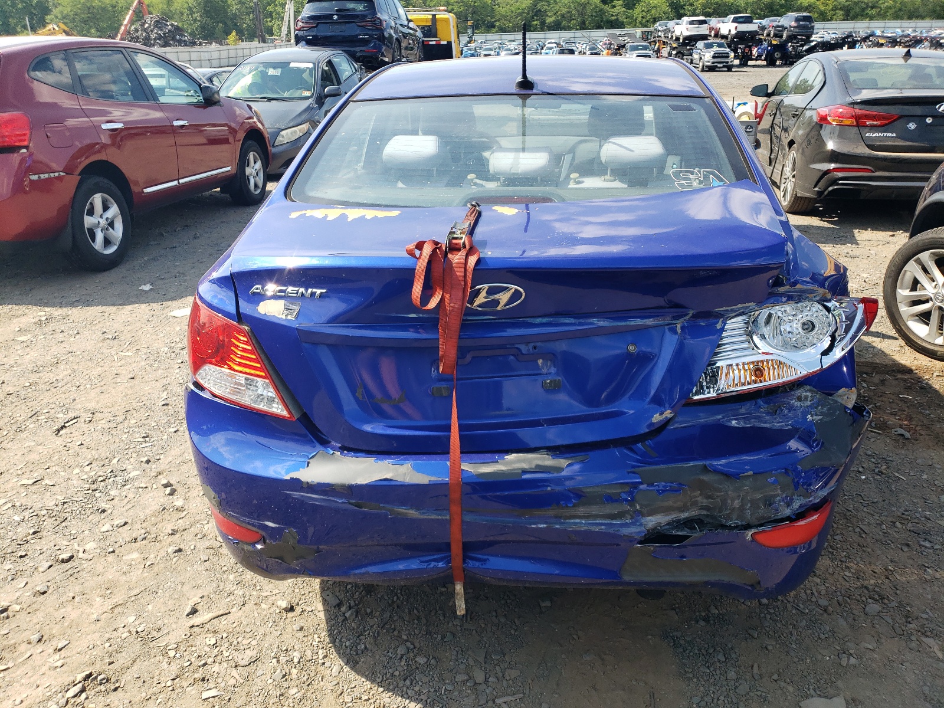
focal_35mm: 26
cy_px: 354
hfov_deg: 67.3
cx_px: 472
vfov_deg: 53.1
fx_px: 709
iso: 50
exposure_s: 1/1250
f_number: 1.5
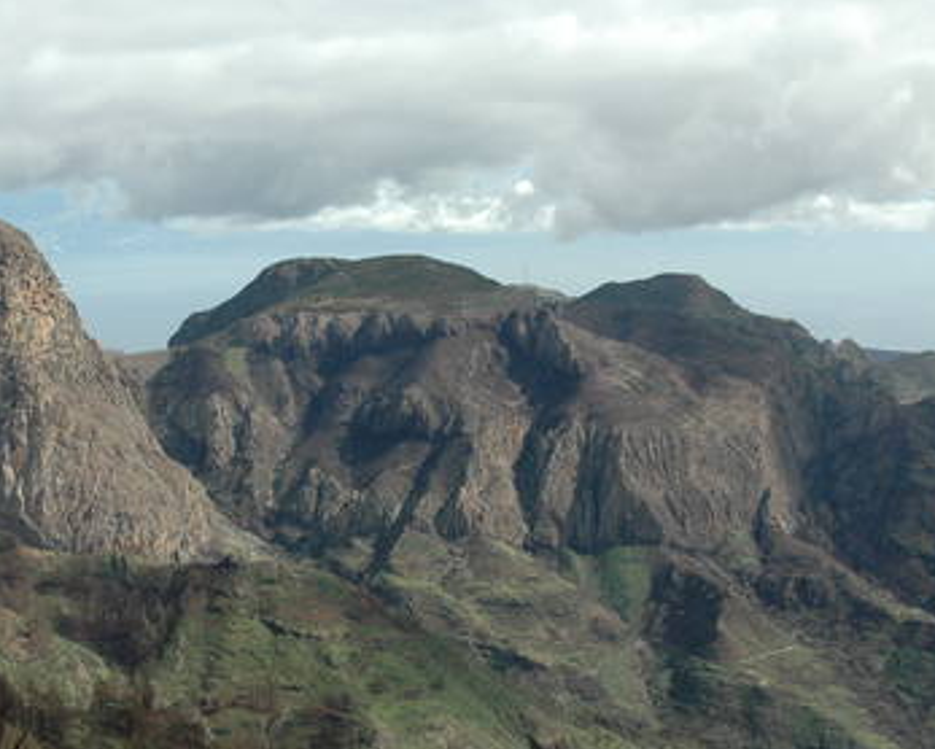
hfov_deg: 26.9
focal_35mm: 70
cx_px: 296
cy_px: 618
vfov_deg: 21.6
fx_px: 1938
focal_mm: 24
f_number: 9
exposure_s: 1/320
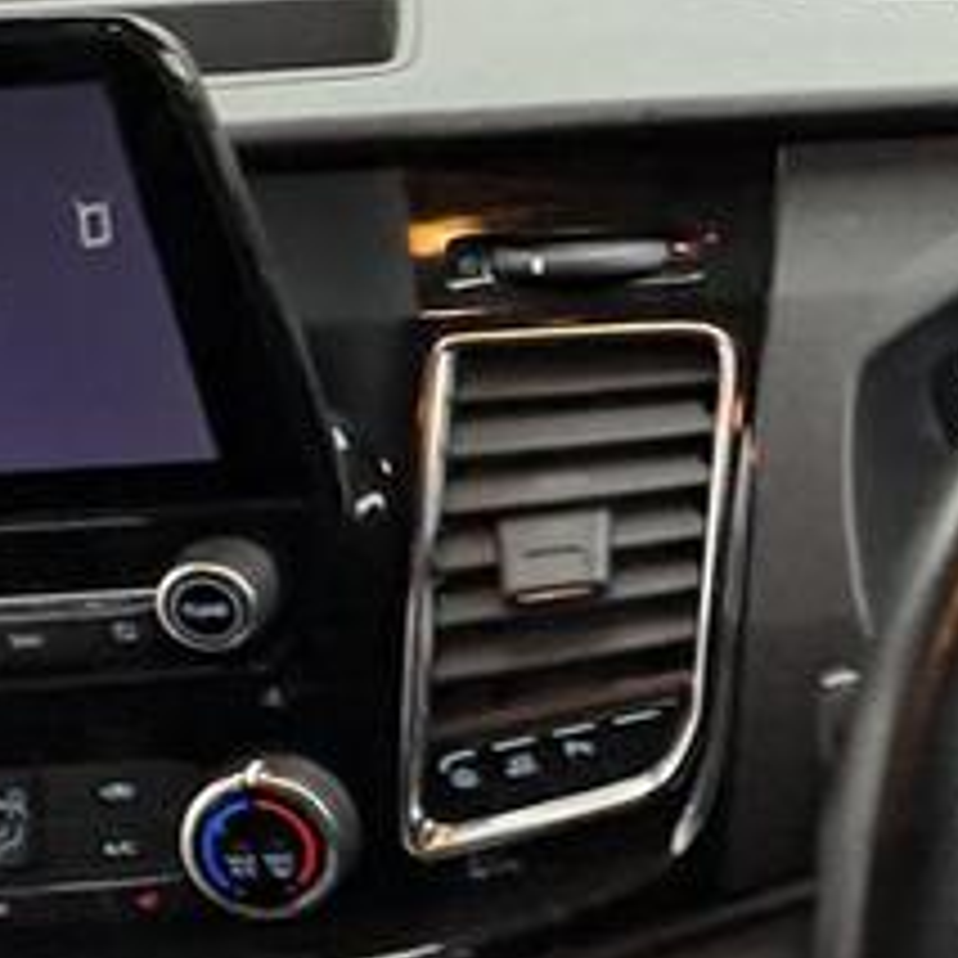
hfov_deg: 30.2
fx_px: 1628
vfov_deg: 32.6
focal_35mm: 52
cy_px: 346
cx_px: 985
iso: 400
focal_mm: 2.22
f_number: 2.2
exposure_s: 1/60
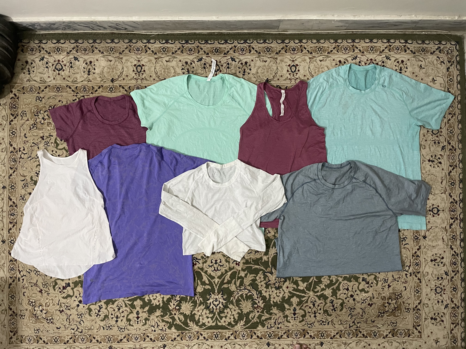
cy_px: 174
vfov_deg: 53.1
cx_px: 233
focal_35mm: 26
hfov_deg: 67.3
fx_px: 350
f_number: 1.6
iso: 500
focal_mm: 4.2
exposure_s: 1/50
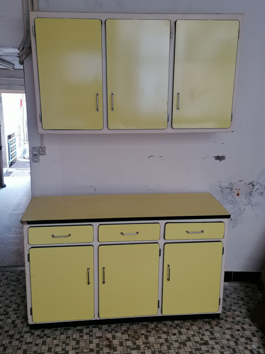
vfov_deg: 52.6
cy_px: 177
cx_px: 132
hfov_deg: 40.7
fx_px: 357
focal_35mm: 35
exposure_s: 1/50
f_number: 1.8
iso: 160
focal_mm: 4.75
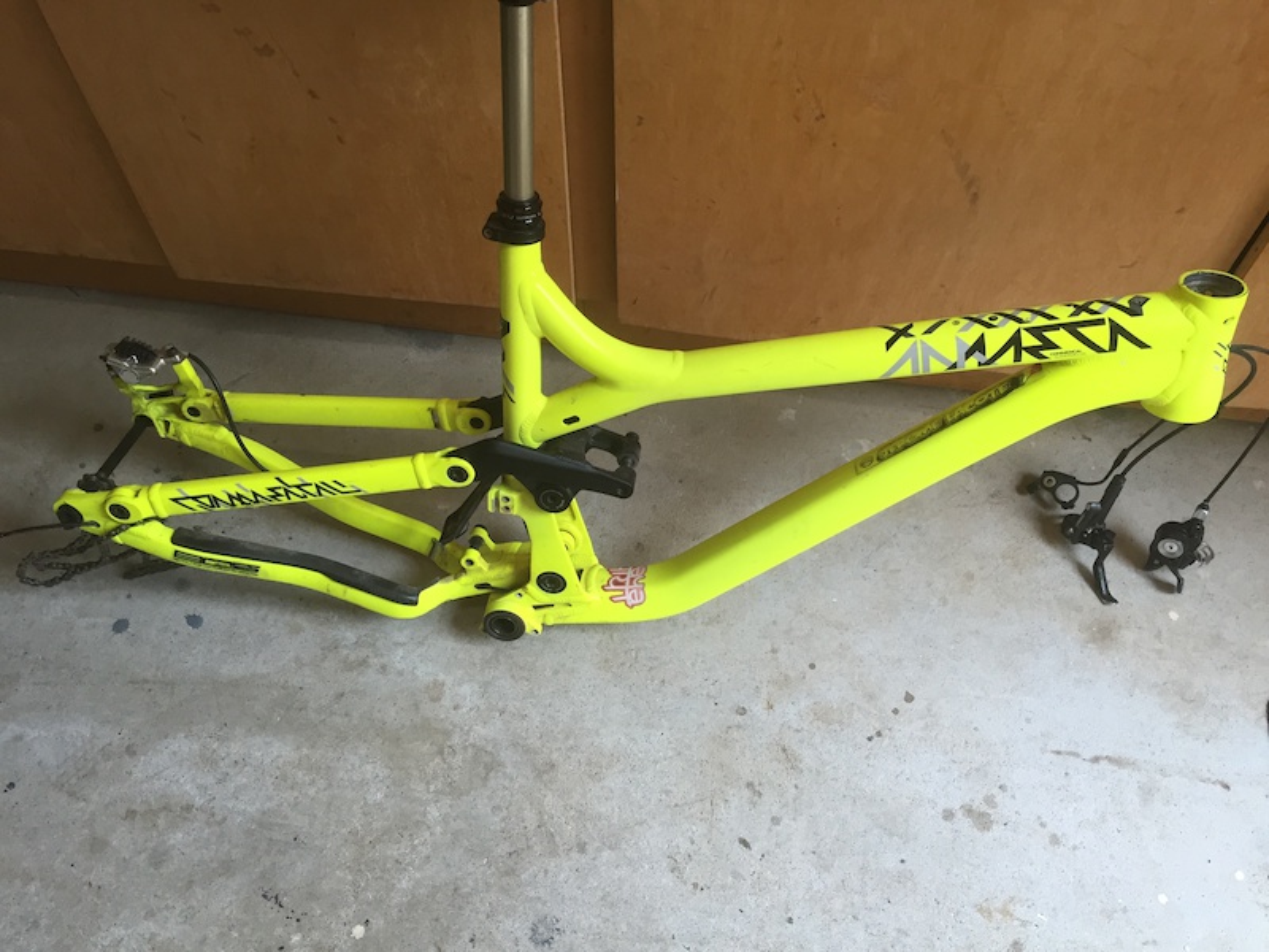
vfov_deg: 48.2
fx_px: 1063
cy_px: 476
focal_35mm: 29
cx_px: 634
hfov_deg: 61.7
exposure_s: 1/30
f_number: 2.2
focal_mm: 4.15
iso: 32
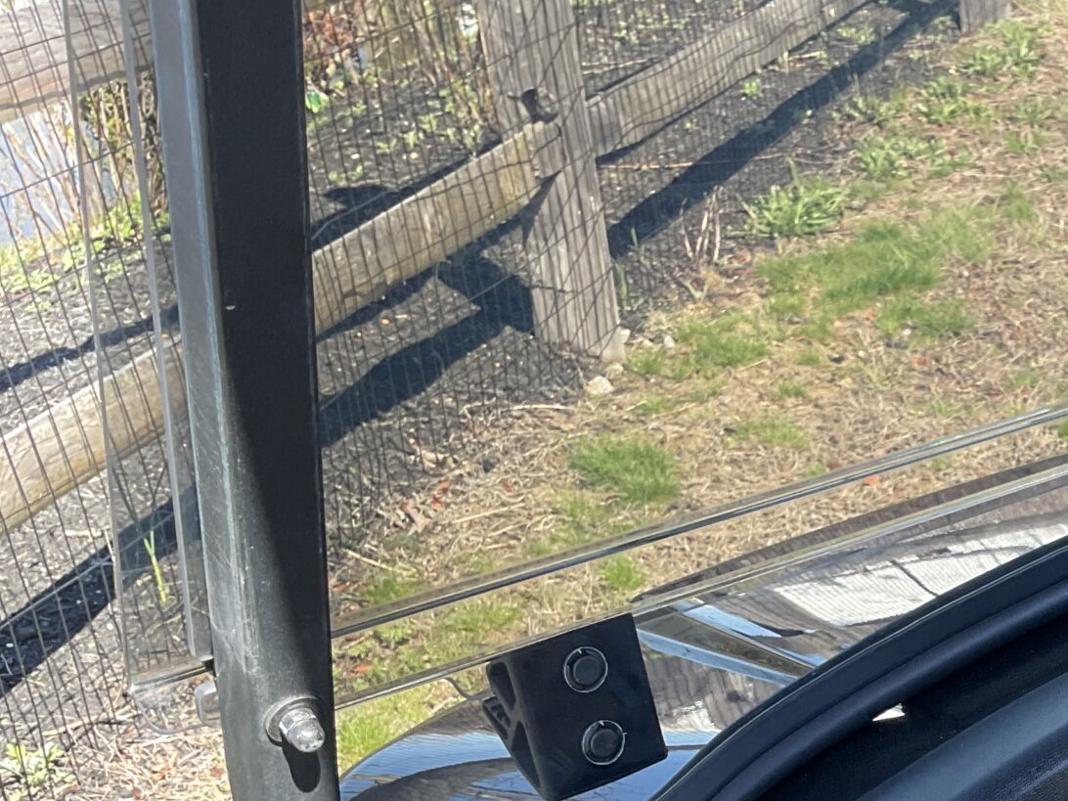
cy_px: 797
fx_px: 2098
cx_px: 1189
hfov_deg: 26.2
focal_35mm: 68
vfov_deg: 20.9
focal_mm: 3
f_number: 1.8
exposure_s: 1/120
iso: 20
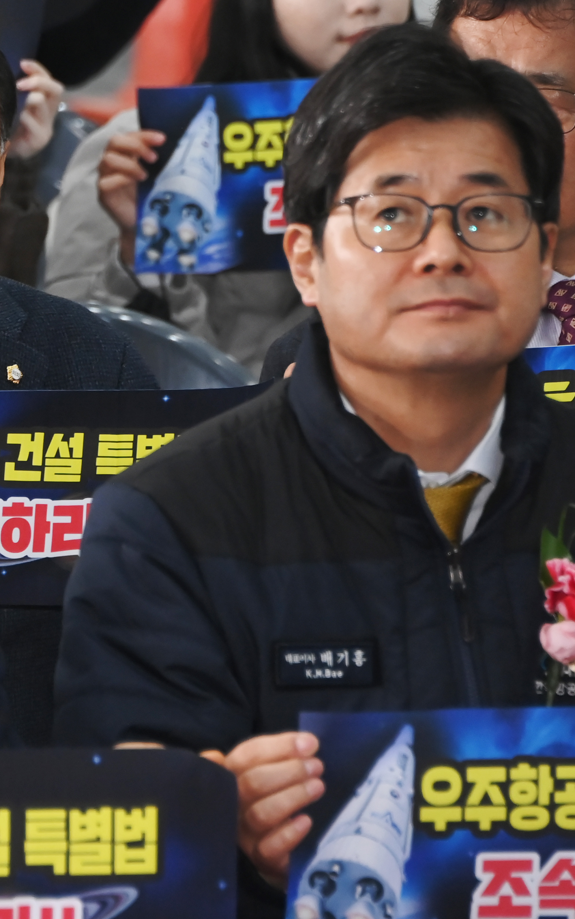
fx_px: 10278
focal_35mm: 410
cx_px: -55
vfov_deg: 5.1
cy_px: 400
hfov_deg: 3.2
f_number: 6.3
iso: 2500
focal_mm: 230
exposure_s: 1/250
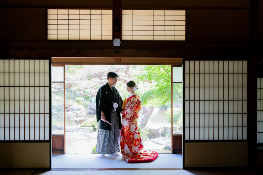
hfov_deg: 46.4
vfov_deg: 31.9
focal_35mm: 42
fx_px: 307
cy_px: 88
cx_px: 132
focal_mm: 42
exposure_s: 1/100
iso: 320
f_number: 4
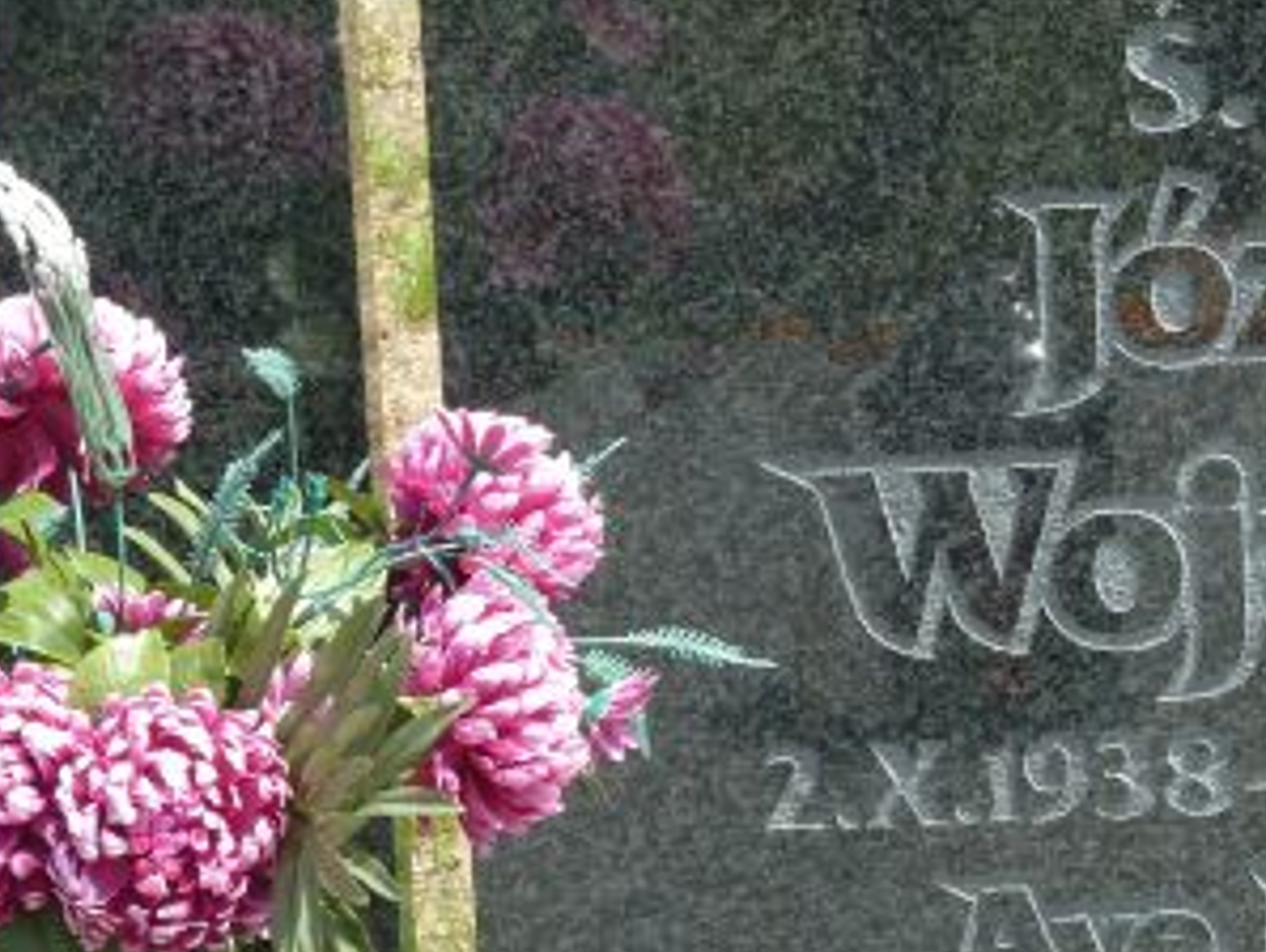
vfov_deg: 7.7
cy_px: 612
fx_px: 7064
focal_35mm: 193
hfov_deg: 10.2
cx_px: 1236
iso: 160
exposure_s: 1/320
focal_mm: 14.7
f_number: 4.3
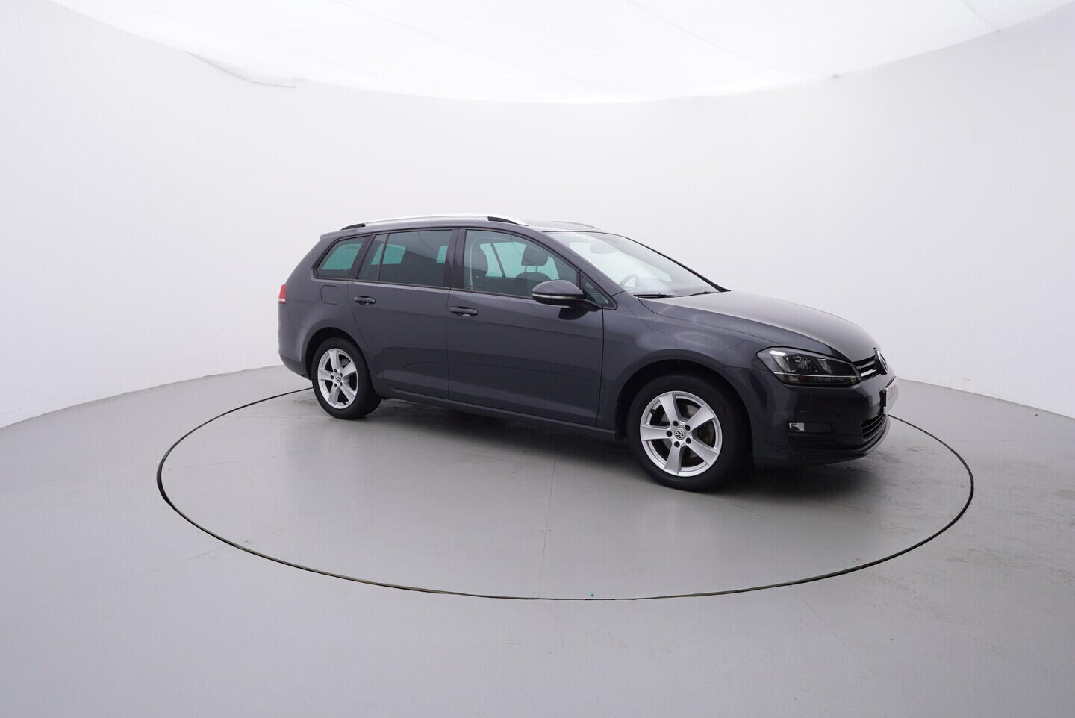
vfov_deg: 56.2
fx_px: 672
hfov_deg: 77.3
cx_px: 538
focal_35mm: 22
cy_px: 359
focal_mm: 15
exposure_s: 1/80
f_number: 5
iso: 200
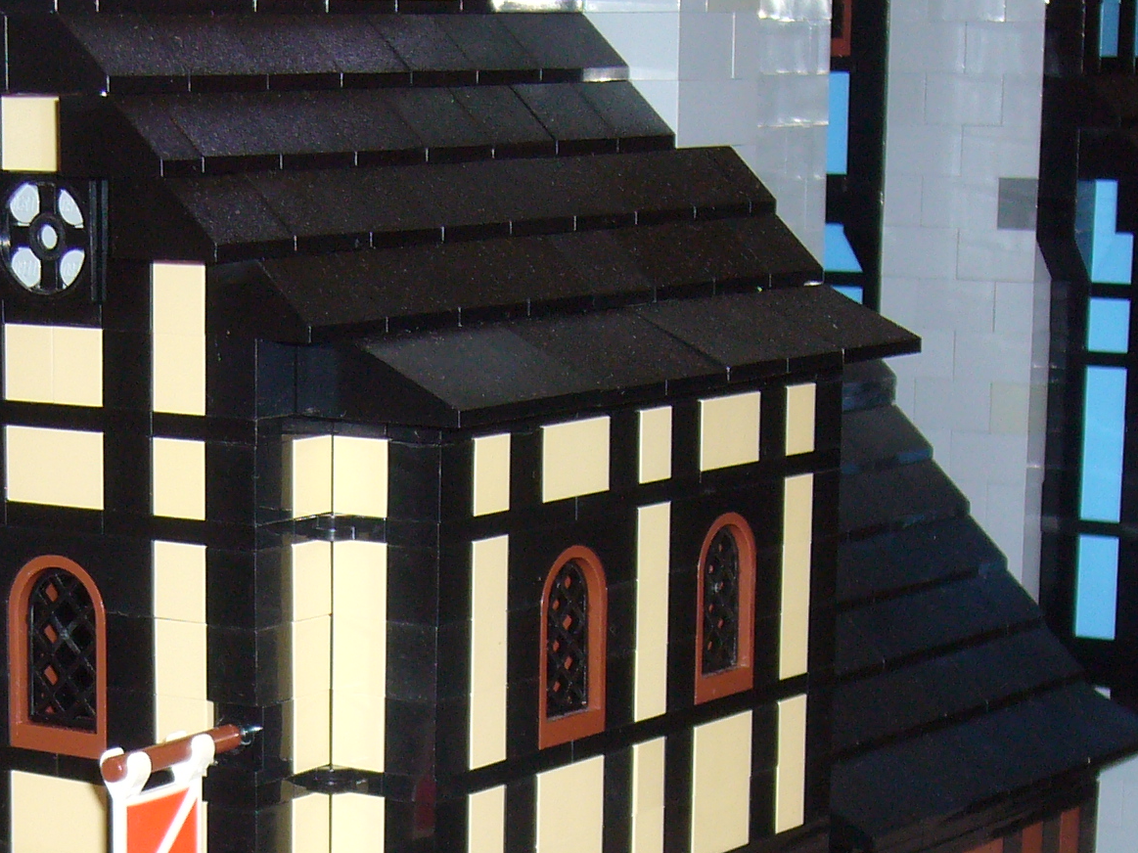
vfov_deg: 13.4
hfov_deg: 17.8
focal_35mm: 109
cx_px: 169
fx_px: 3583
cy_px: 796
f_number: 3.2
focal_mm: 7.5
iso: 100
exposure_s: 1/30
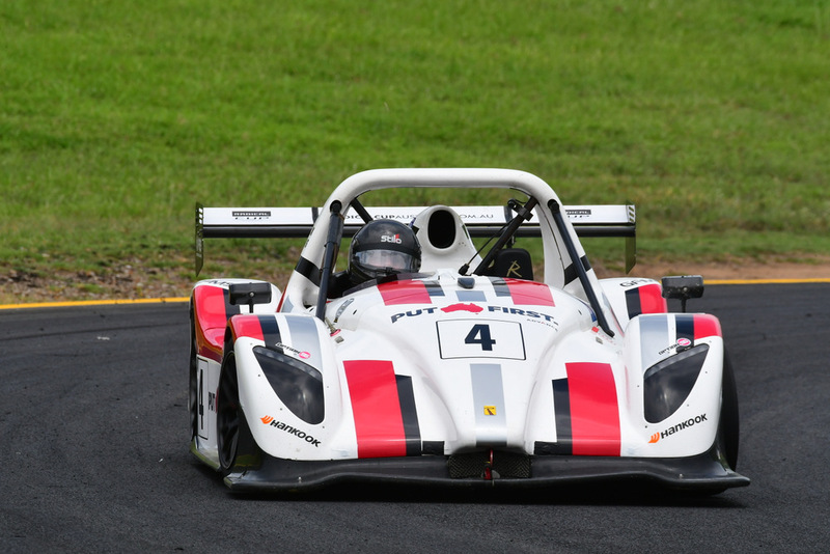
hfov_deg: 3.4
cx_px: 415
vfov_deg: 2.2
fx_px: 14184
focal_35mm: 615
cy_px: 277
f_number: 11
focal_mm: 410
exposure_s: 1/640
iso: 400
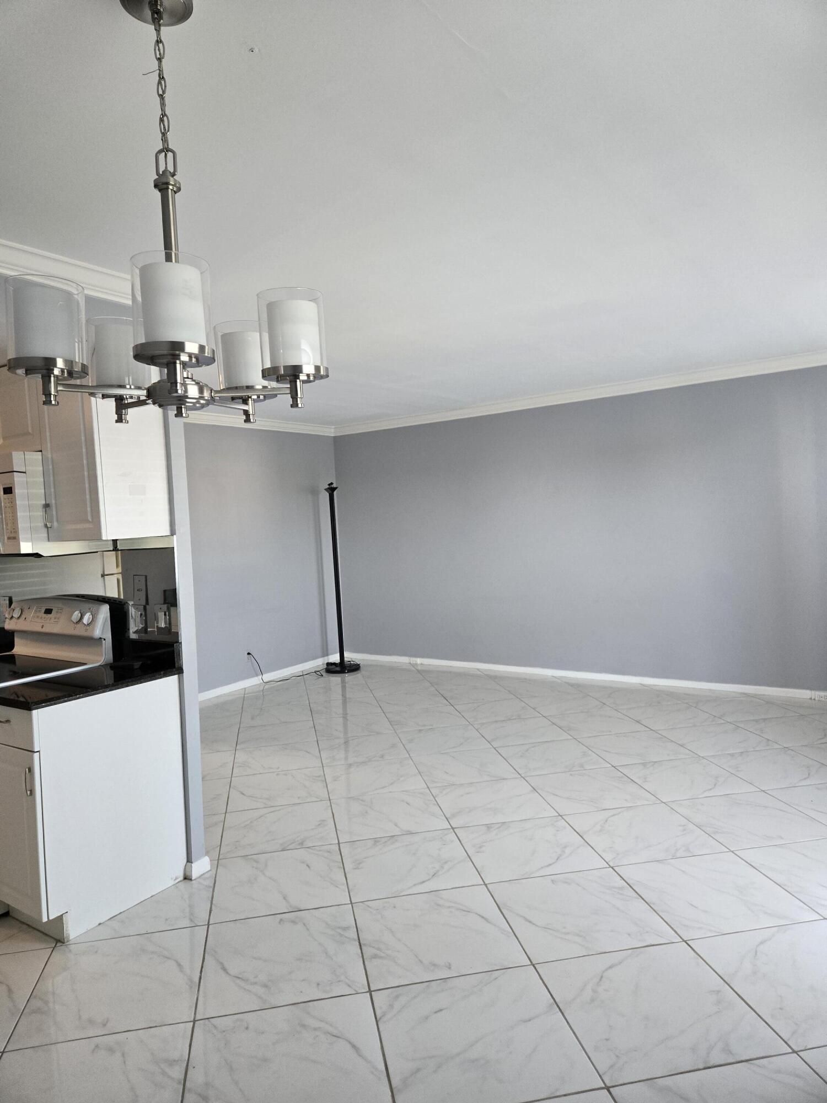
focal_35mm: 23
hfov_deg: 58.9
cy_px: 552
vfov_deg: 73.9
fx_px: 733
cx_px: 414
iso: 200
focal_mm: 5.4
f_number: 1.8
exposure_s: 1/180
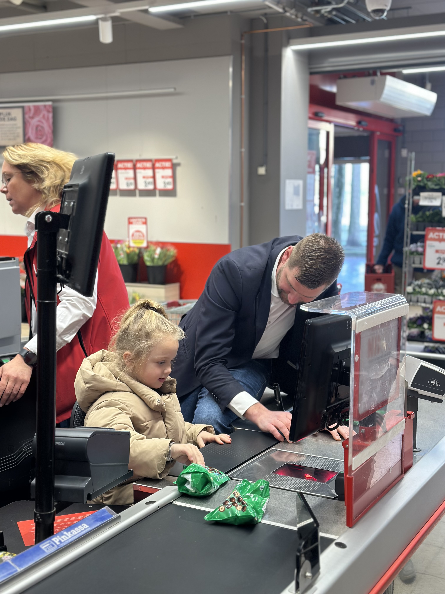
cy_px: 297
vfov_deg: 39.7
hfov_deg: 30.3
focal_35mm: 48
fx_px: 823
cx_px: 222
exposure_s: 1/100
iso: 100
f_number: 1.78
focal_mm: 6.86
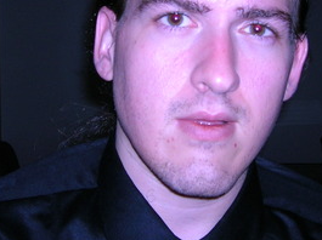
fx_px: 715
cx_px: 159
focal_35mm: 77
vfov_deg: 19.1
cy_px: 97
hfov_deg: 25.4
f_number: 2.9
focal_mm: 5.7
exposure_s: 1/60.1
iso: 50
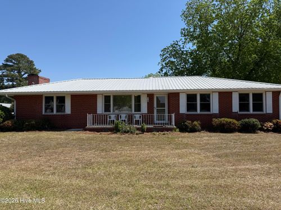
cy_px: 105
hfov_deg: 71.6
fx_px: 195
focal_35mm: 24
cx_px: 140
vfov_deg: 56.8
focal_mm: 6.76
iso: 80
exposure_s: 1/4975
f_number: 1.78
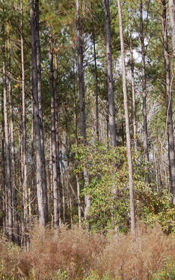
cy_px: -20
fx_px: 1091
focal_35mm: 143
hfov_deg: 9.1
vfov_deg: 14.3
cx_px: 14
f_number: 8
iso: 200
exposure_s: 1/250
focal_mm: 26
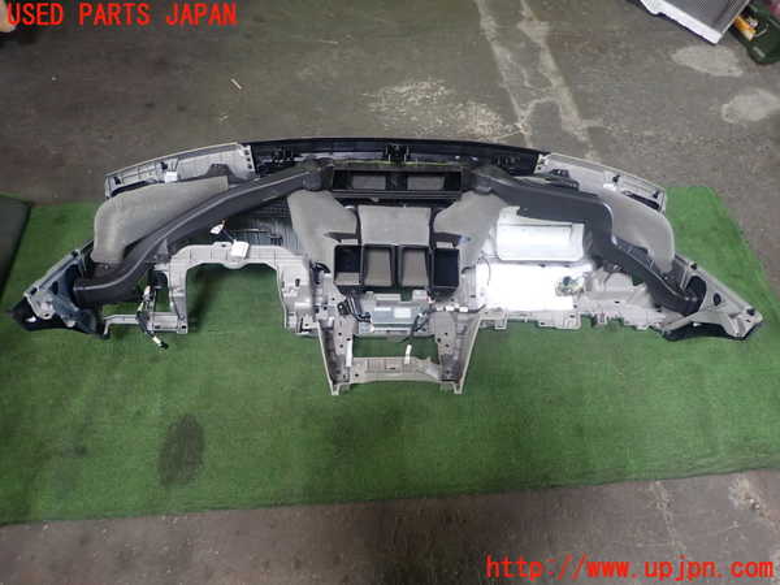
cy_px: 292
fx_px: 563
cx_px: 390
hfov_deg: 69.4
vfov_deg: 54.9
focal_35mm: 25
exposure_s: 1/50
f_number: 2
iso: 200
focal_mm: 4.5
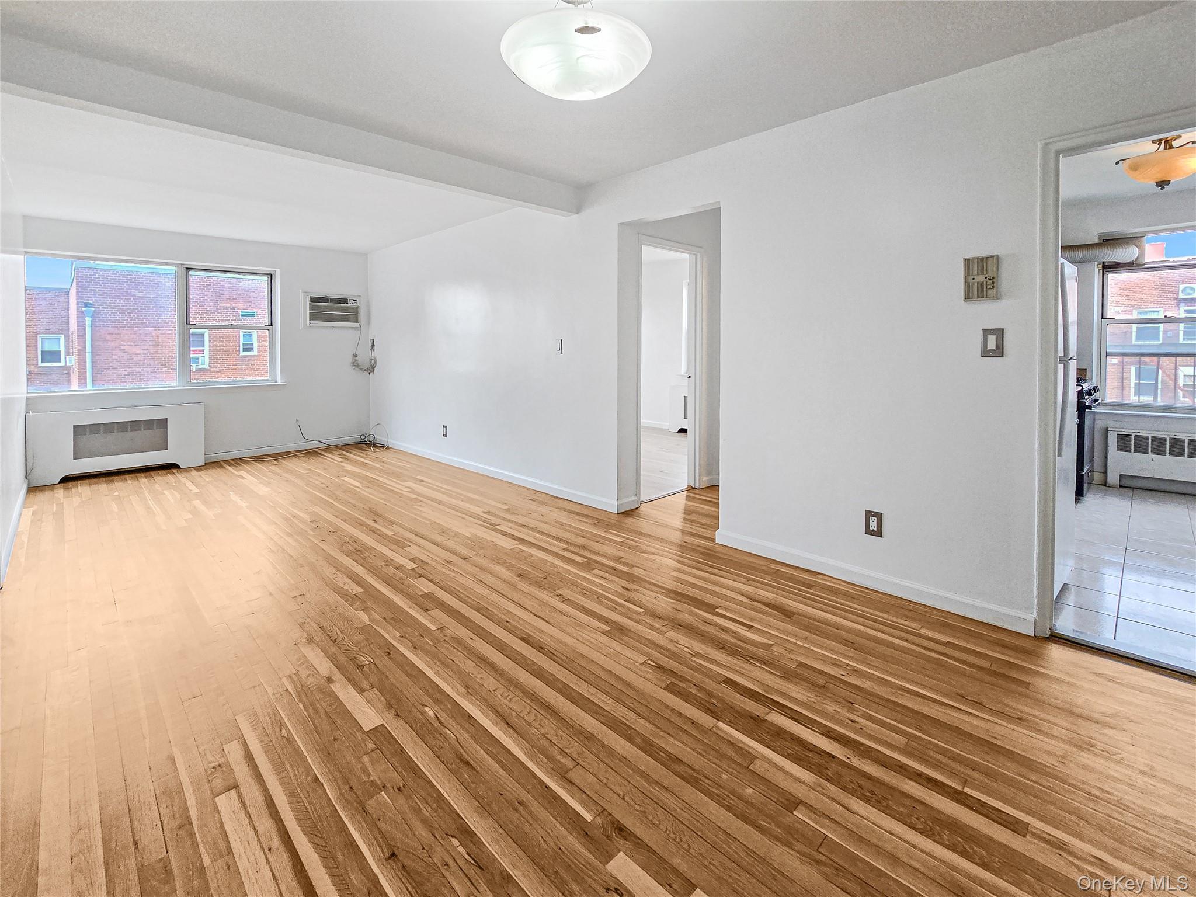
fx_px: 449
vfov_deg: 89.9
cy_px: 448
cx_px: 598
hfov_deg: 106.2
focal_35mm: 13
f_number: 2.2
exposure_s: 1/160
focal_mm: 2.2
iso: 50
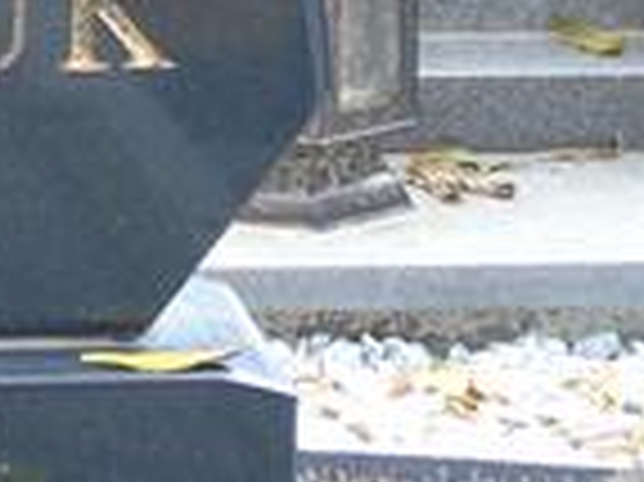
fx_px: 9015
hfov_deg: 4.0
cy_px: -559
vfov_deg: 3.0
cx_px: -676
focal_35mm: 485
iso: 100
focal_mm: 19
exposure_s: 1/30
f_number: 4.4
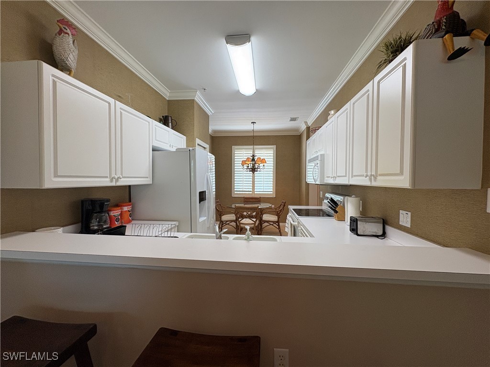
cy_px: 184
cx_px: 245
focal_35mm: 14
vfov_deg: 85.7
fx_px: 198
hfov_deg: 102.1
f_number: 2.2
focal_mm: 2.22
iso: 125
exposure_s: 1/120
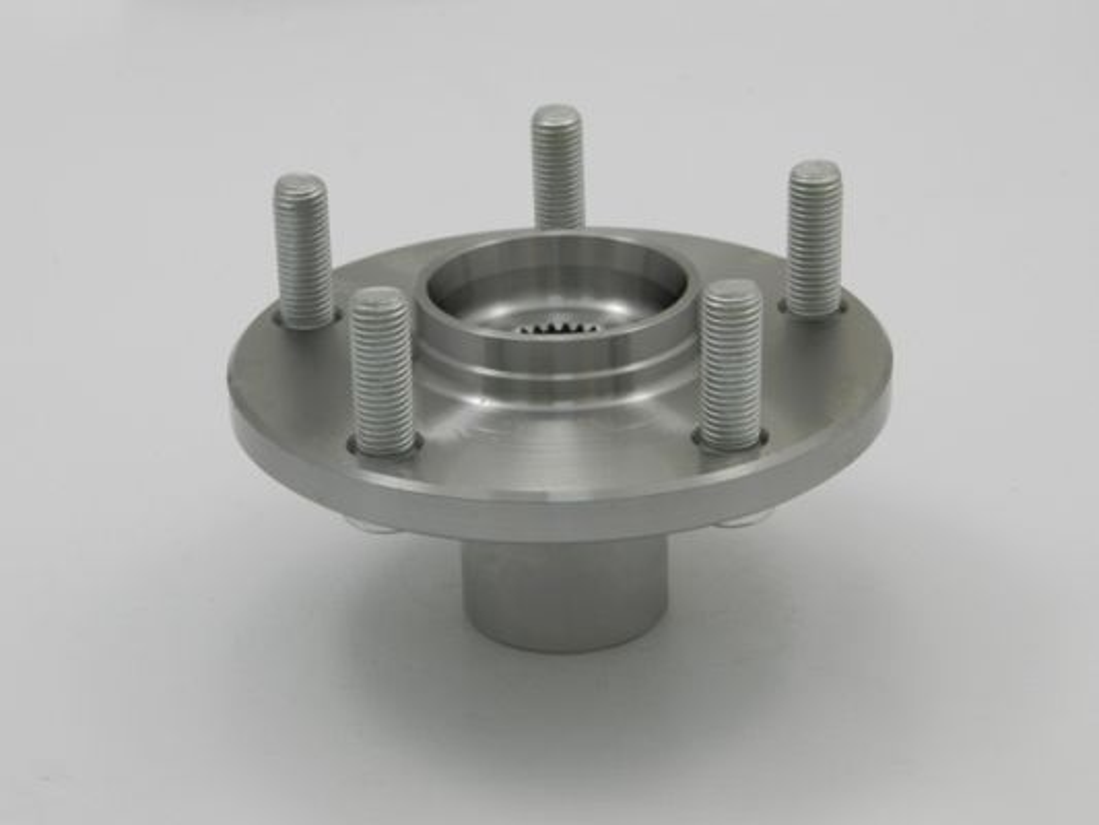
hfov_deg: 23.8
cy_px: 412
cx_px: 550
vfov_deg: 18.0
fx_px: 2604
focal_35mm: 82
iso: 160
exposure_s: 1/160
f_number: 4.2
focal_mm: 14.6
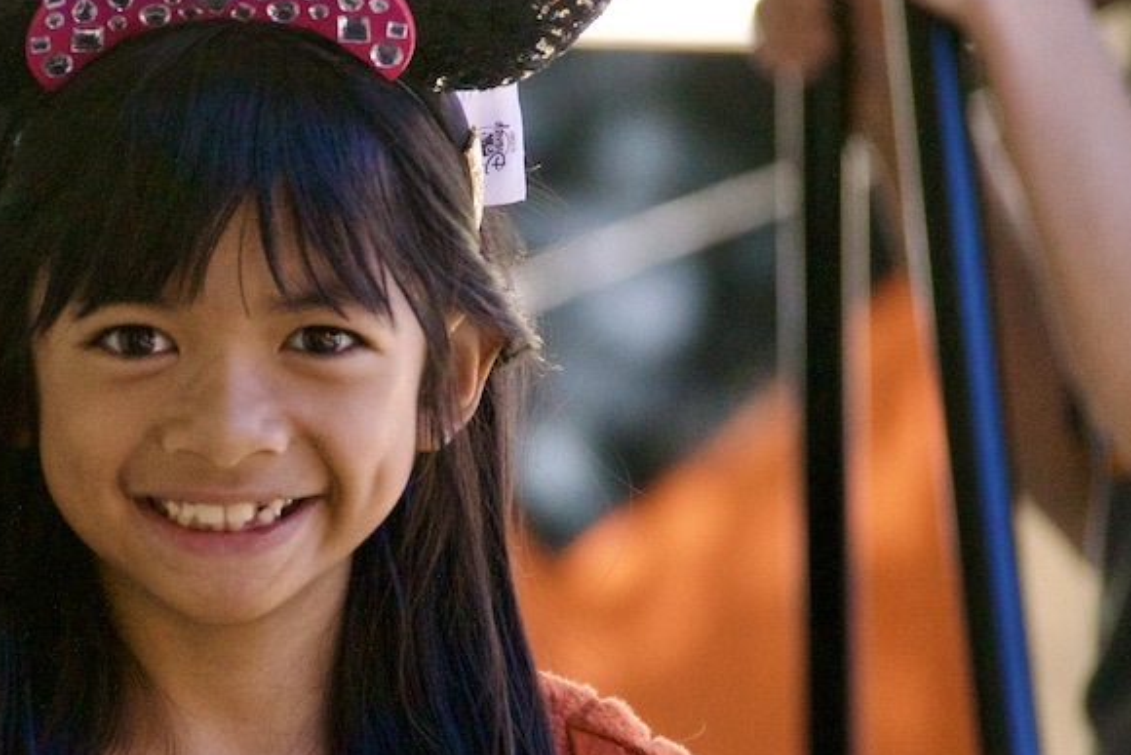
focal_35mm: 388
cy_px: 479
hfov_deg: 5.3
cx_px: 248
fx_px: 12192
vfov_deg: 3.5
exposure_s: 1/2000
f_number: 5
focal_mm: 150
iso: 3200
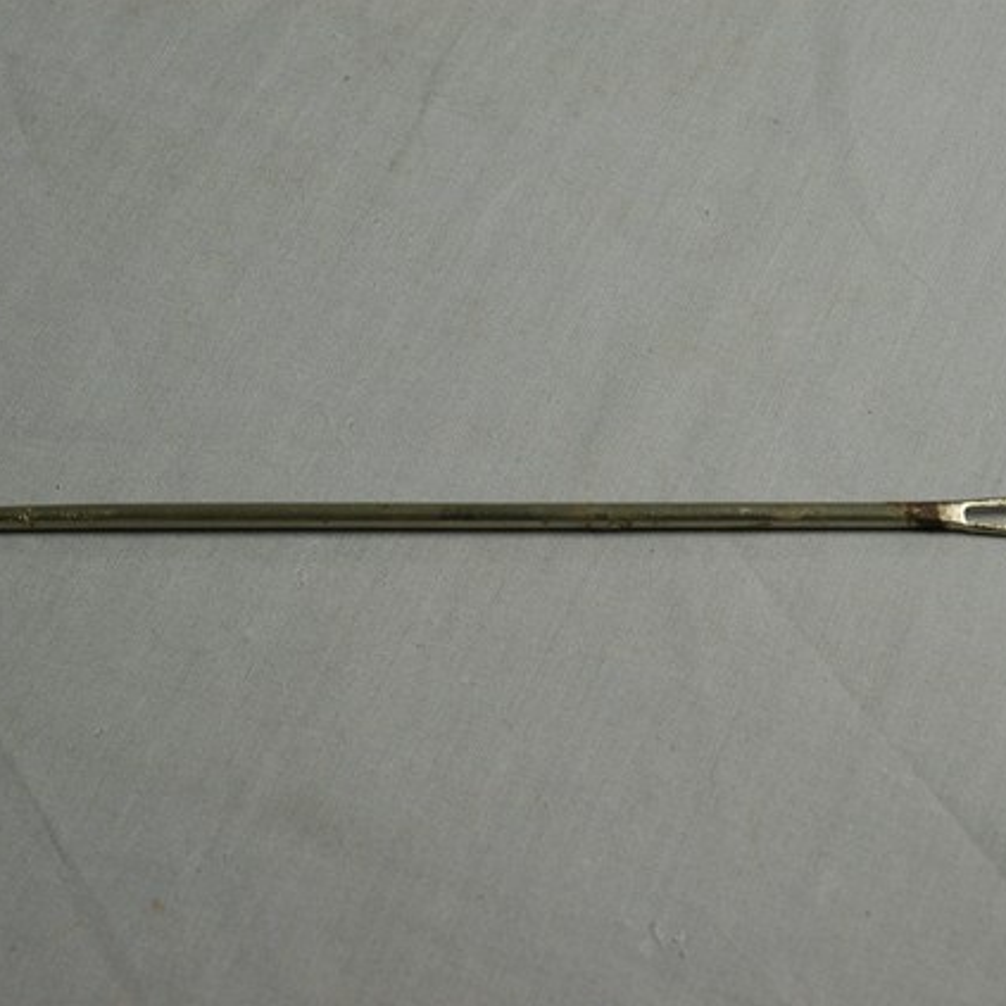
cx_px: 430
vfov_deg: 12.9
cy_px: 503
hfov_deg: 12.9
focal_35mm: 135
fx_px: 4439
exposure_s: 1/15
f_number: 10
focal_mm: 70
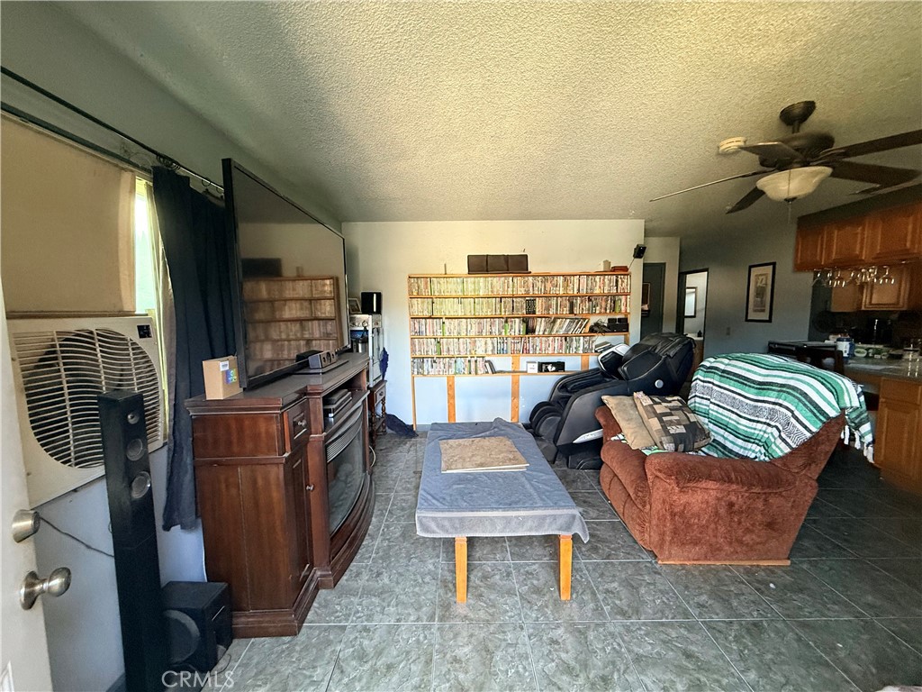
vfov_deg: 85.7
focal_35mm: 14
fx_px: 373
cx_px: 461
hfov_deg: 102.1
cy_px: 346
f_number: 2.2
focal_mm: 2.22
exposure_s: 1/60
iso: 500
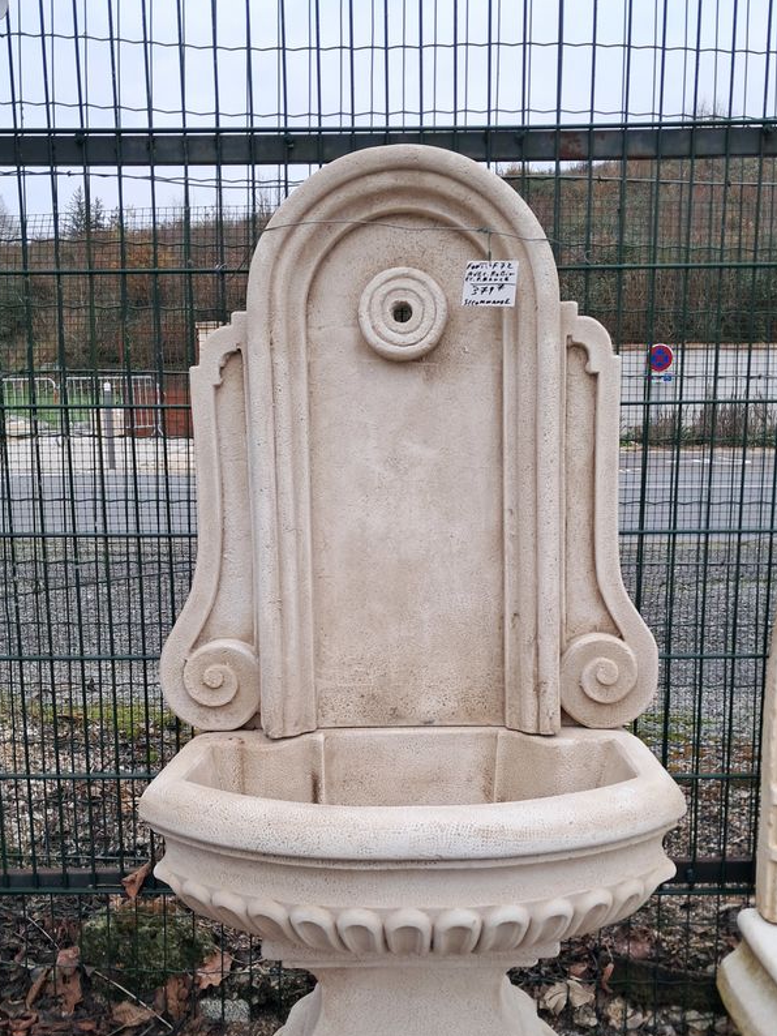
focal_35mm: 34
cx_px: 396
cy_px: 598
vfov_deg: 53.7
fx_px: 1017
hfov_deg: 41.8
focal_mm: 4
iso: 50
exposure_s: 1/50
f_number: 1.8
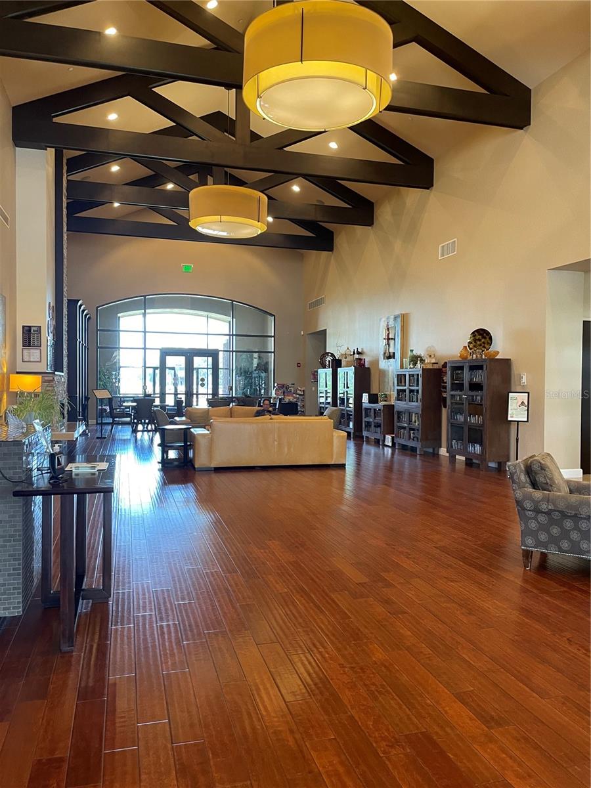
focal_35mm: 26
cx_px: 296
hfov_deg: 53.1
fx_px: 592
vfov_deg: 67.3
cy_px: 394
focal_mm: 4.2
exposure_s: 1/60
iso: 250
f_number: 1.6
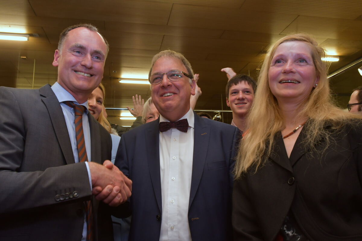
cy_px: 120
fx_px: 302
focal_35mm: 30
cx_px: 181
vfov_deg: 43.6
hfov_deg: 61.9
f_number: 8
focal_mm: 20
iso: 1000
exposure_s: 1/80
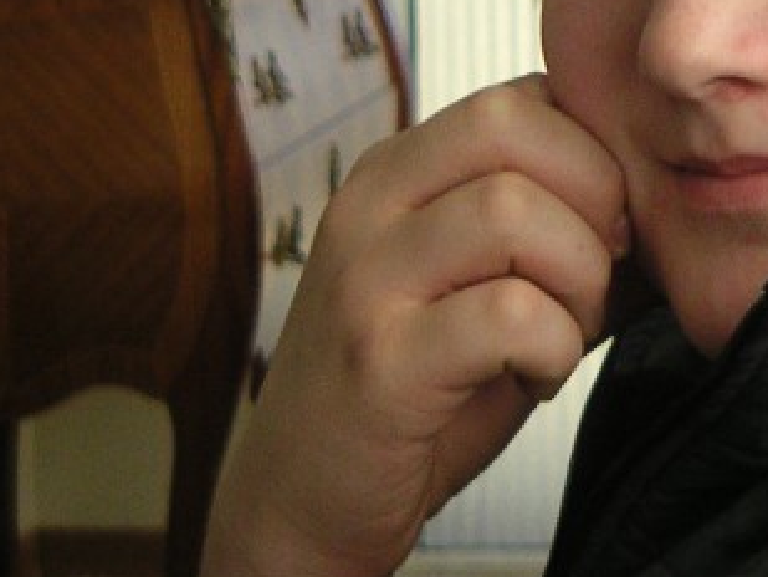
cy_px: -107
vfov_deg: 5.4
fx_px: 6126
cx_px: 746
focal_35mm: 276
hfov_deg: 7.1
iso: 64
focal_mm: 14.4
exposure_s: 1/180
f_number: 3.7
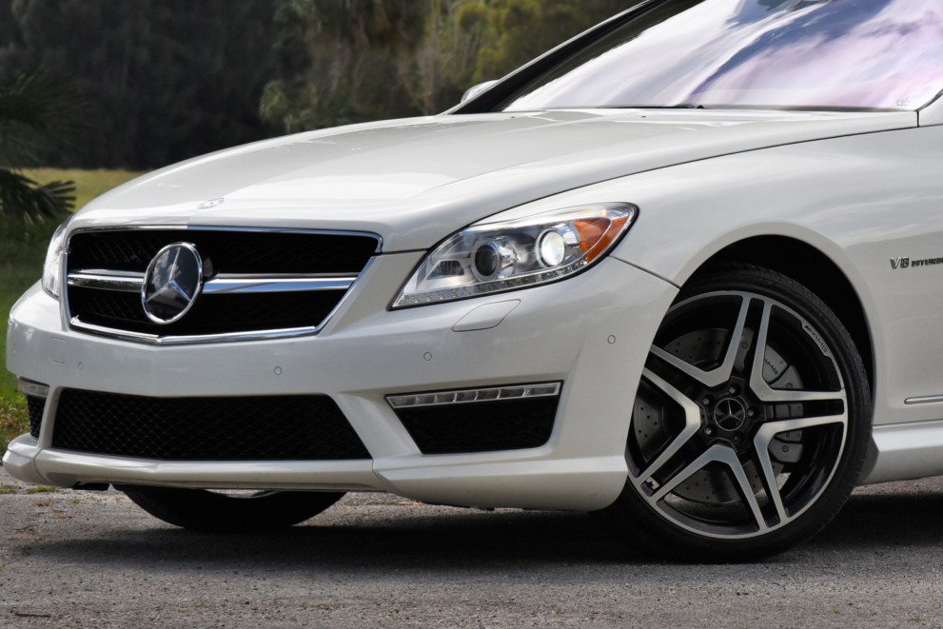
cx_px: 844
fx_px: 6497
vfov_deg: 5.5
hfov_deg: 8.3
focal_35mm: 248
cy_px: 220
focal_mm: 120
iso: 640
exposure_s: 1/1000
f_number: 8
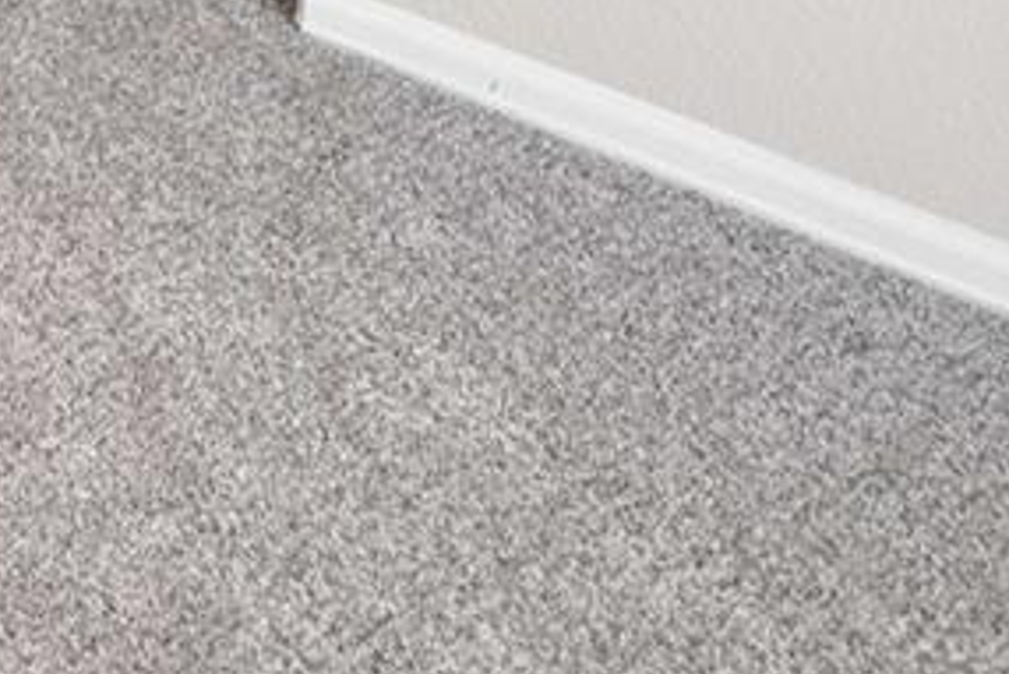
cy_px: -1145
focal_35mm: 84
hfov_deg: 18.1
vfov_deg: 11.8
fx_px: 2355
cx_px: -900
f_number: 9
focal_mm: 15
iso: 100
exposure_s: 1/2.5
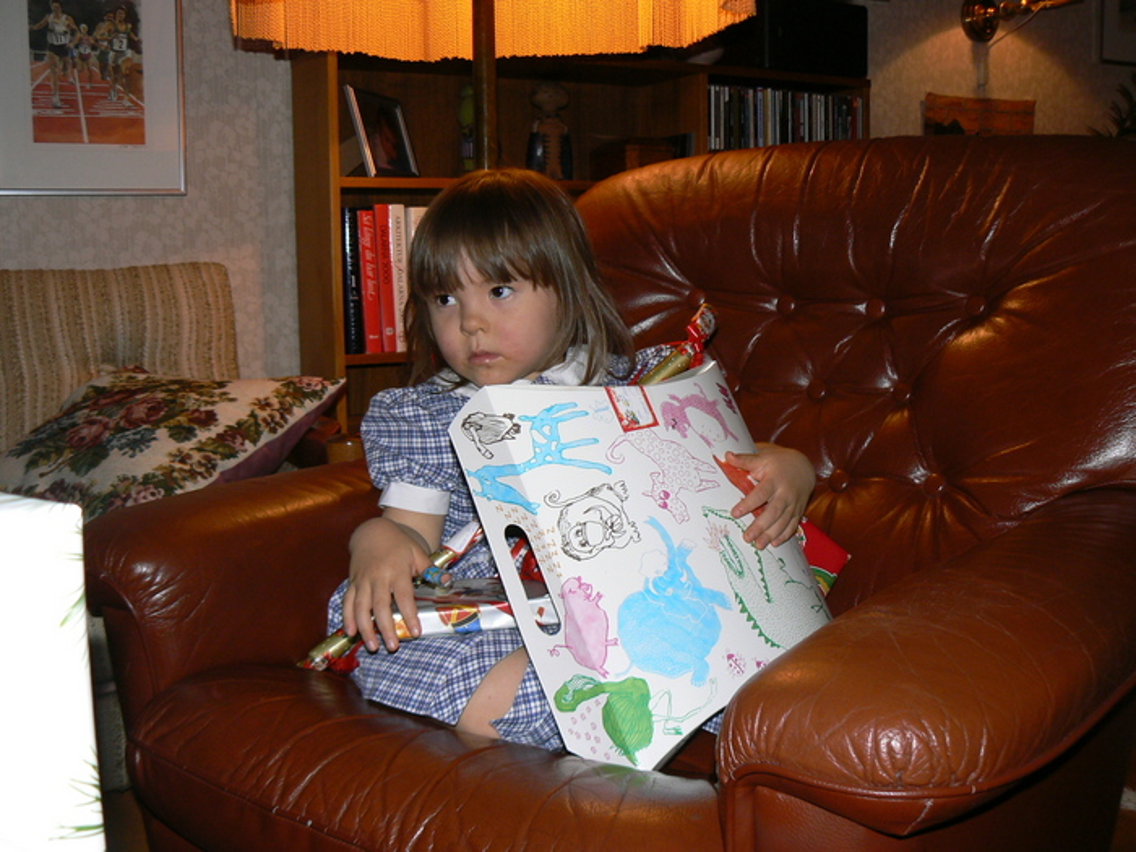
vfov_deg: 39.7
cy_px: 426
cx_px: 568
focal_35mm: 36
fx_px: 1181
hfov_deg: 51.4
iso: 100
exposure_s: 1/40
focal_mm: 6
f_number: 2.8
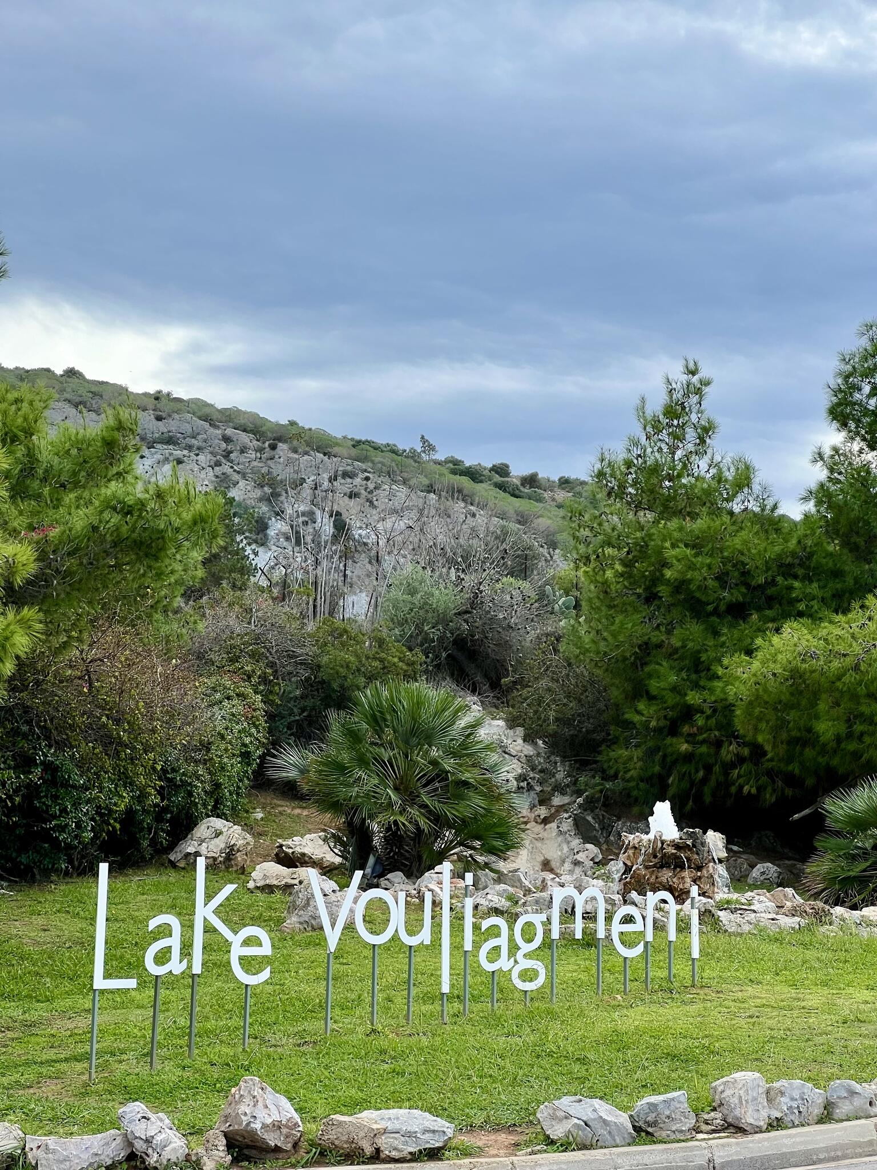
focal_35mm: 77
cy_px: 585
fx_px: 2601
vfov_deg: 25.3
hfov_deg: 19.1
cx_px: 438
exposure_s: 1/337
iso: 32
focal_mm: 9
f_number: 2.8
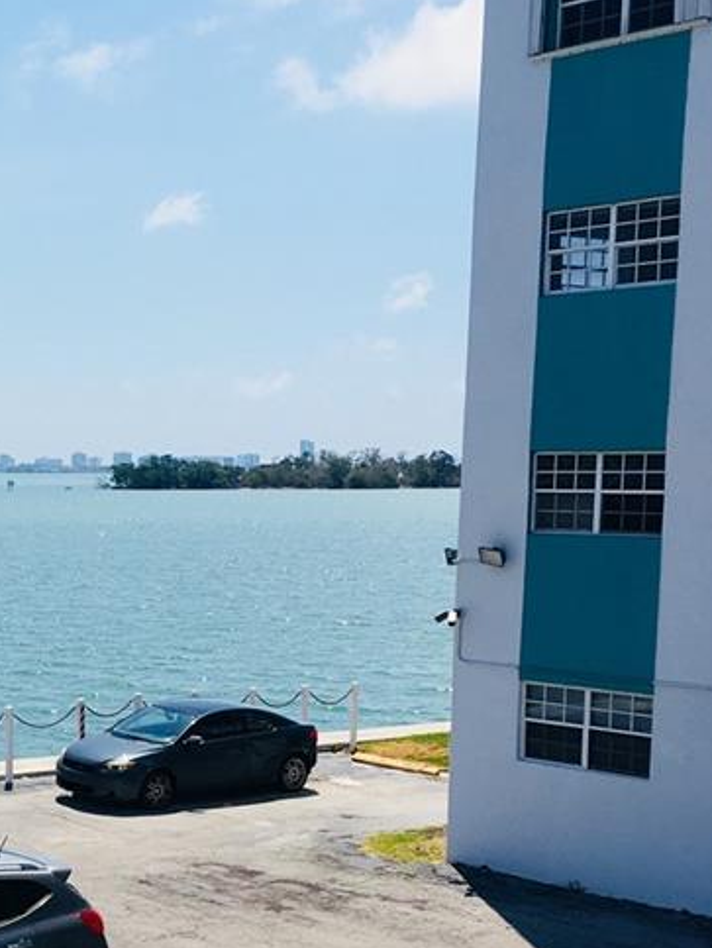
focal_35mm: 72
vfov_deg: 26.6
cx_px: -71
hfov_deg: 19.6
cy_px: 722
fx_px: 1972
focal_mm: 4.15
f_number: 2.2
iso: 25
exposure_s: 1/2024
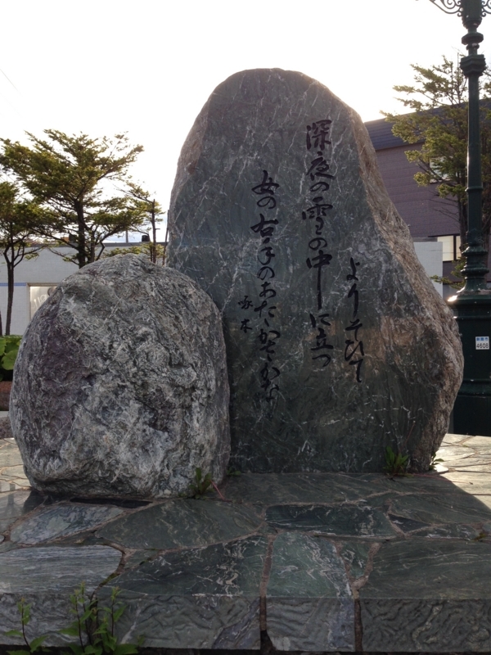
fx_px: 624
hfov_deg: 42.9
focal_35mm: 33
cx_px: 246
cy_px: 328
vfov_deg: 55.4
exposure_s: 1/359
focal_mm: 4.12
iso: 50
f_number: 2.4
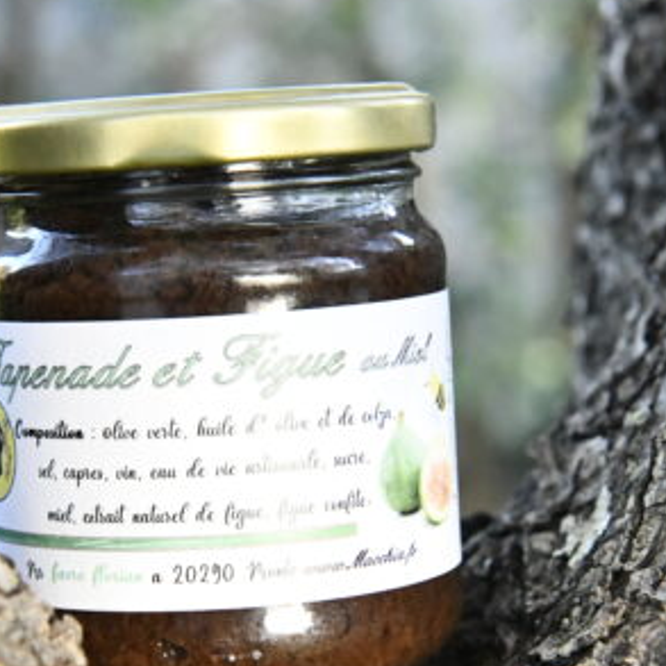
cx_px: 214
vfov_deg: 14.3
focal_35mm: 122
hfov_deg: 14.3
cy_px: 439
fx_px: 2656
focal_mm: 70
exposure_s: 1/400
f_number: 10
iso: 12800
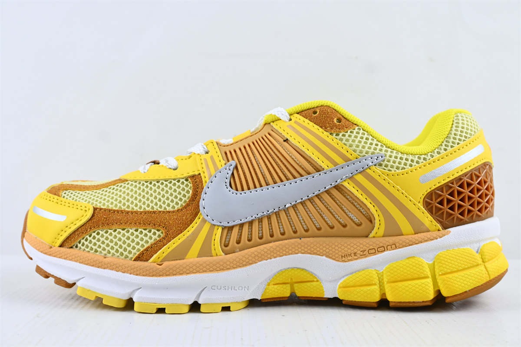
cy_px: 174
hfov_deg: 51.3
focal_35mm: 38
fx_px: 543
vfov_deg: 35.5
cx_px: 260
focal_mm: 25
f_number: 5
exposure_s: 1/125
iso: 400
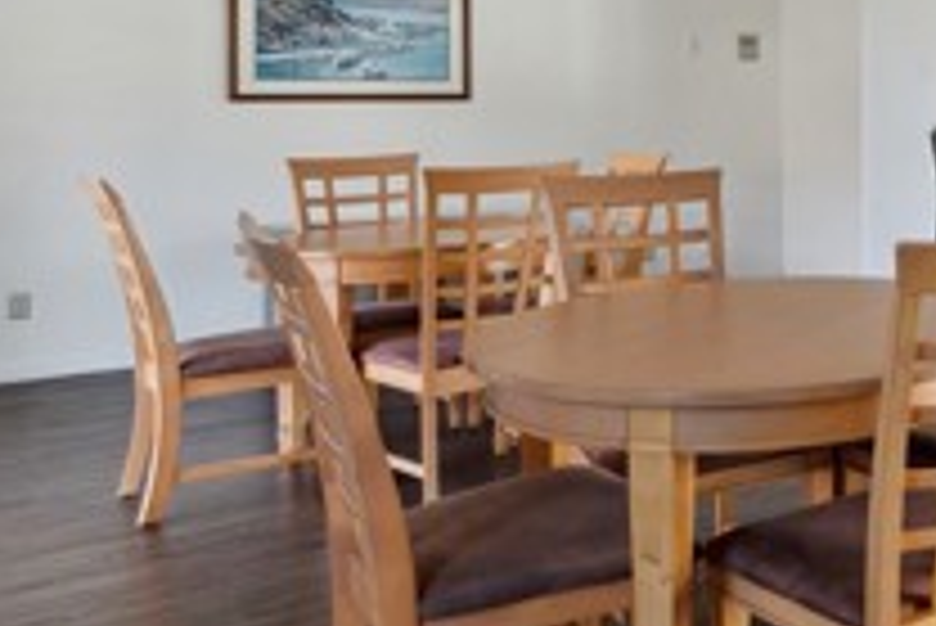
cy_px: 144
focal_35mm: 43
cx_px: 1062
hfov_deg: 37.1
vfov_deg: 30.6
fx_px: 1119
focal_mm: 14
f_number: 9
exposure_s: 1/30
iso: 100
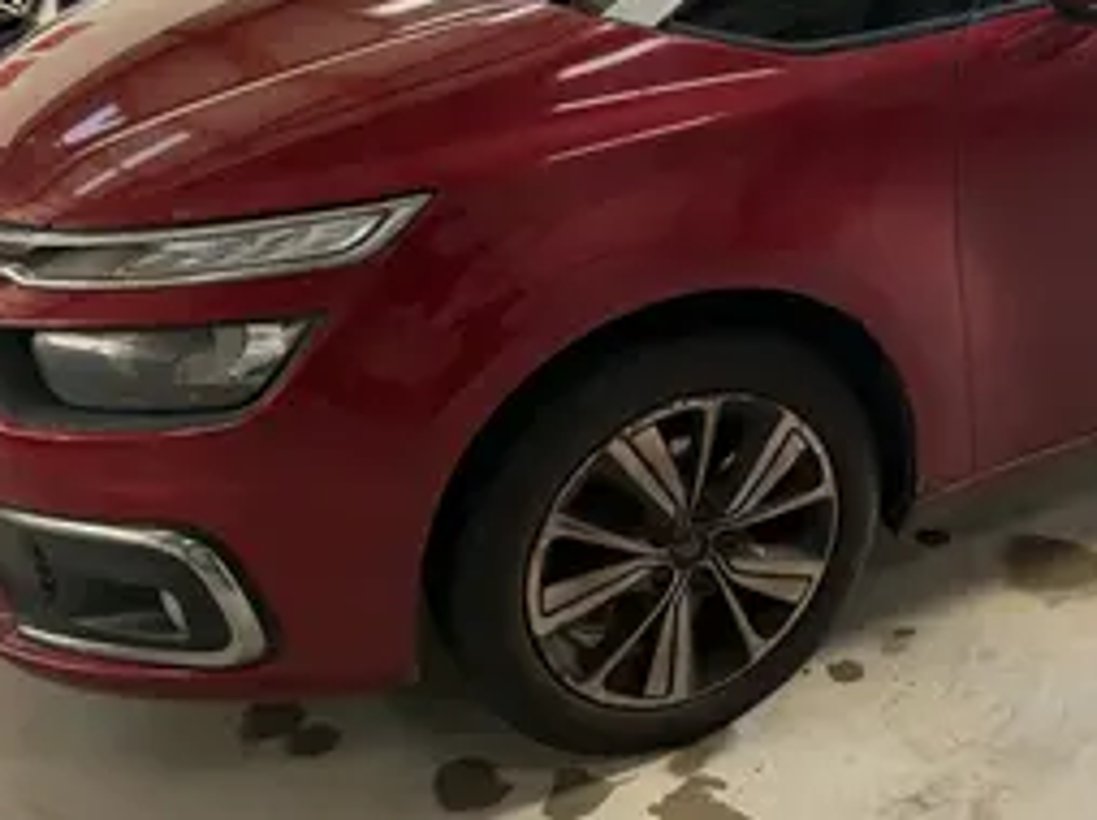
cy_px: 192
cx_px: 913
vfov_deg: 30.9
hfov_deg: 39.3
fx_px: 1456
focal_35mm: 46
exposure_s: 1/243
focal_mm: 6.76
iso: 160
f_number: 1.78
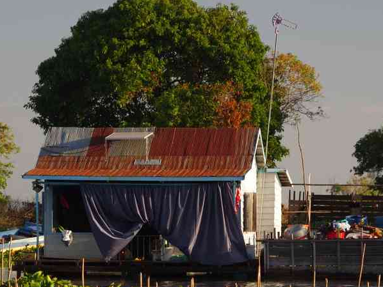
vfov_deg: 5.1
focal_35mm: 289
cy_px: 182
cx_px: 215
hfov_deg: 6.9
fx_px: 3199
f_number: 7.1
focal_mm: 120
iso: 400
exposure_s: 1/200
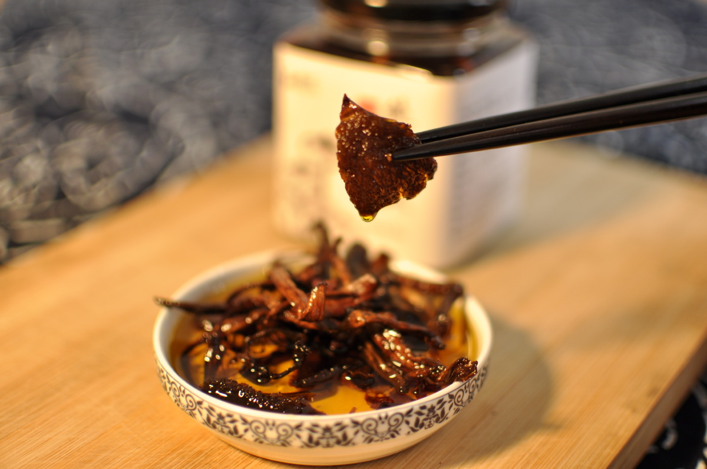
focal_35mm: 52
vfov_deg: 25.7
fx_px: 1030
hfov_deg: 37.9
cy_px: 234
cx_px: 354
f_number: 1.8
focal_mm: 35
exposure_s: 1/80
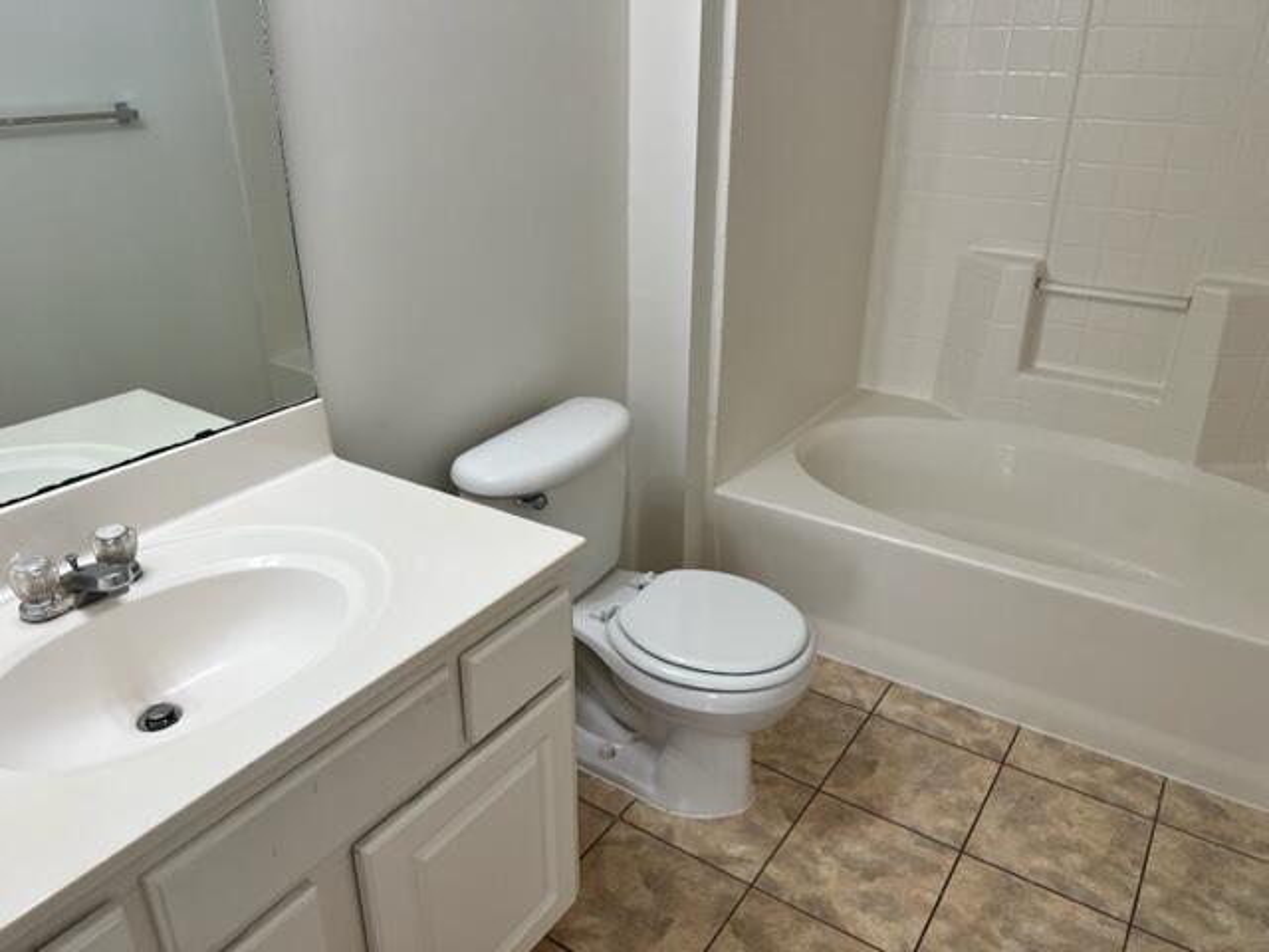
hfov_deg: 67.3
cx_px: 634
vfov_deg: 53.1
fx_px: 953
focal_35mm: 26
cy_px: 476
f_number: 1.5
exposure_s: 1/120
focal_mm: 5.7
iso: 80
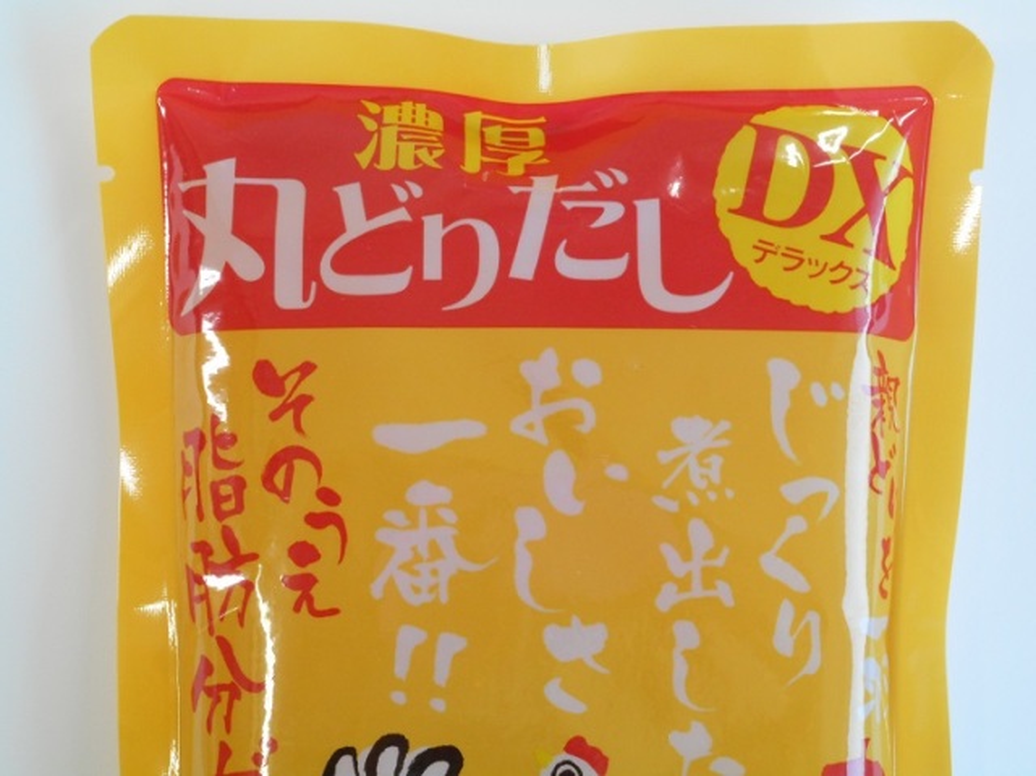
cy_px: 388
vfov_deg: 21.9
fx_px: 2004
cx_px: 518
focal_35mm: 67
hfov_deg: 29.0
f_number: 5.3
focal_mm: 12
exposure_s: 1/30
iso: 320
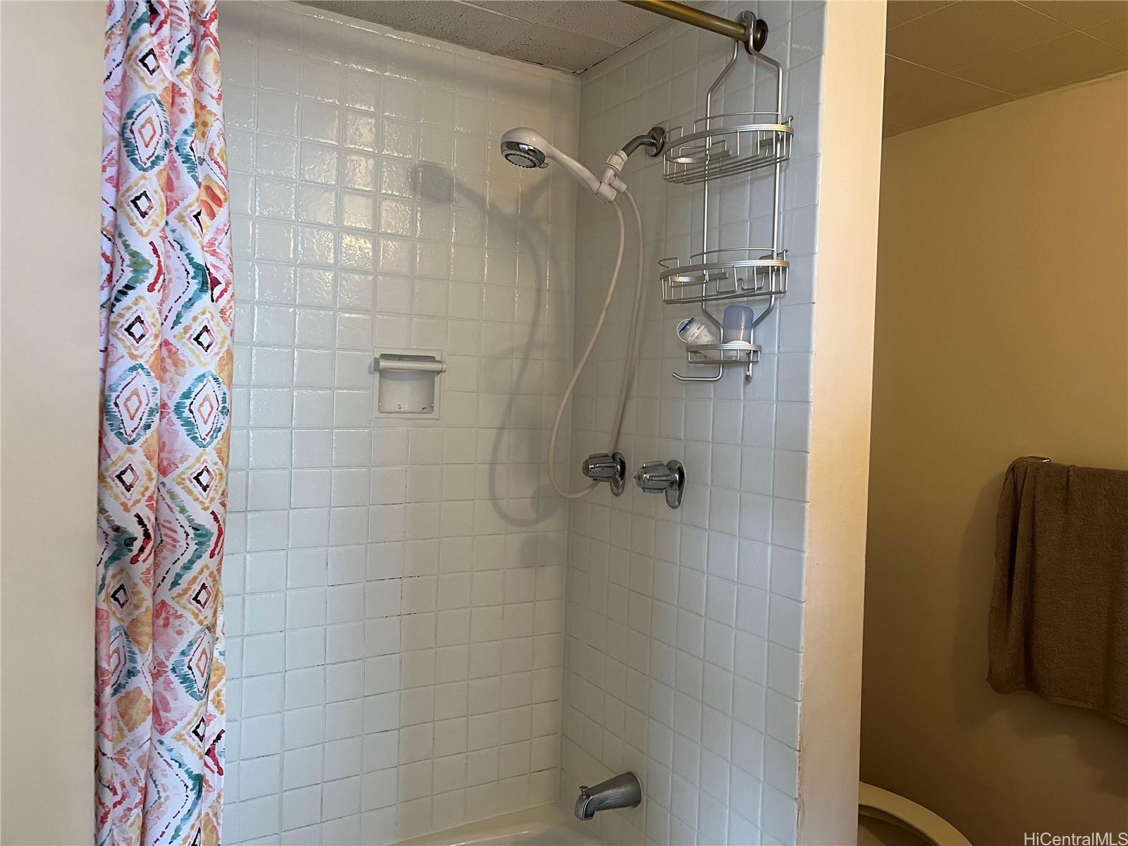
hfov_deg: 67.3
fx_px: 847
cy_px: 423
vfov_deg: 53.1
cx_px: 564
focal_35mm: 26
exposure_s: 1/60
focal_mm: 5.1
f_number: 1.6
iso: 160
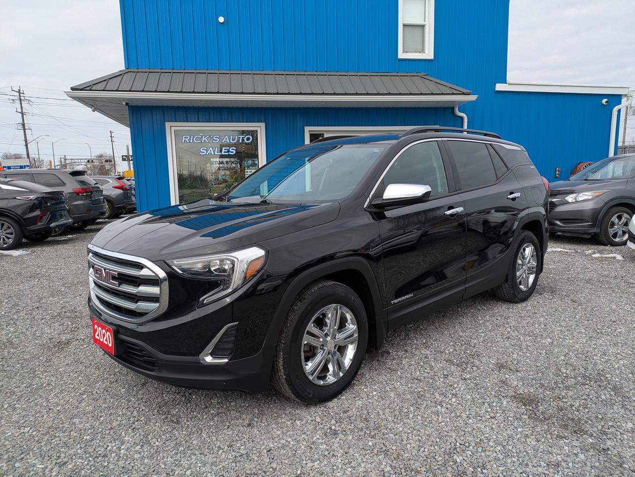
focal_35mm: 25
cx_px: 318
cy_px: 238
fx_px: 459
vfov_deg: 54.9
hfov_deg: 69.4
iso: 42
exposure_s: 1/1185
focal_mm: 5.43
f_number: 1.89
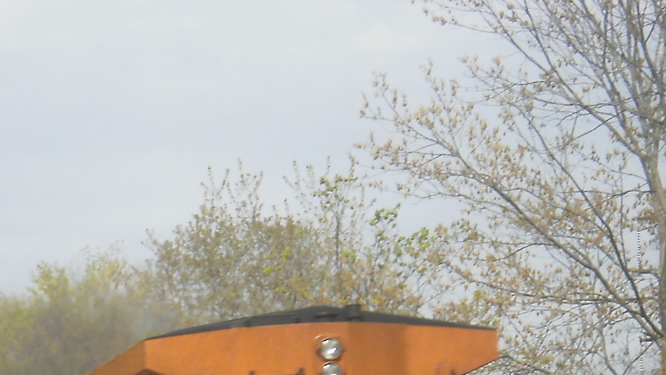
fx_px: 3832
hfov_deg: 9.9
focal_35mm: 217
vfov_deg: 5.5
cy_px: 639
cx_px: 125
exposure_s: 1/100
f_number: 14.1
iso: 100
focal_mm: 12.95
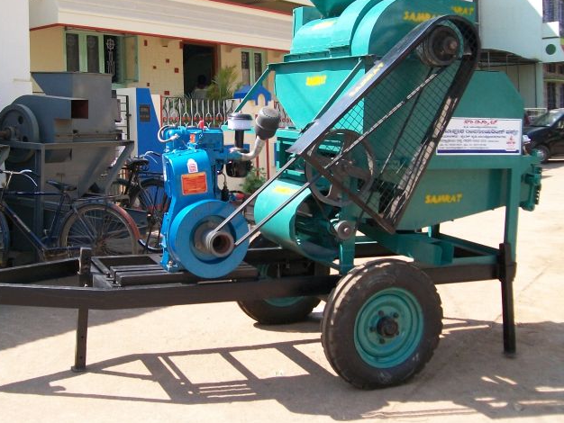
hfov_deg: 41.0
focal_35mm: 46
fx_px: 750
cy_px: 200
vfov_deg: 31.5
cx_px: 218
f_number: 2.7
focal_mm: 6
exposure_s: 1/500
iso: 80
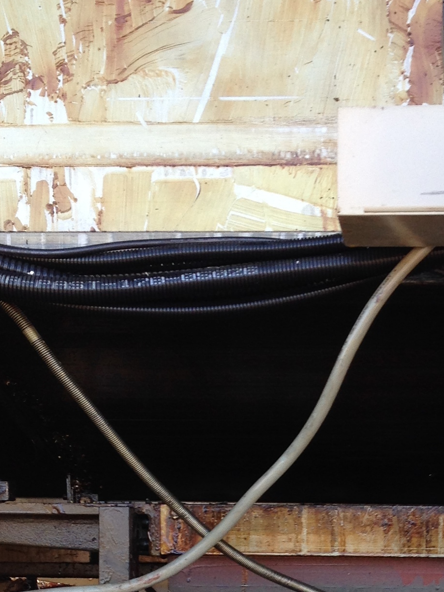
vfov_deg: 21.4
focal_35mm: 88
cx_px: 317
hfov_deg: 16.7
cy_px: 606
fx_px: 1505
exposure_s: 1/120
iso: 50
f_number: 2.4
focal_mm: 4.12
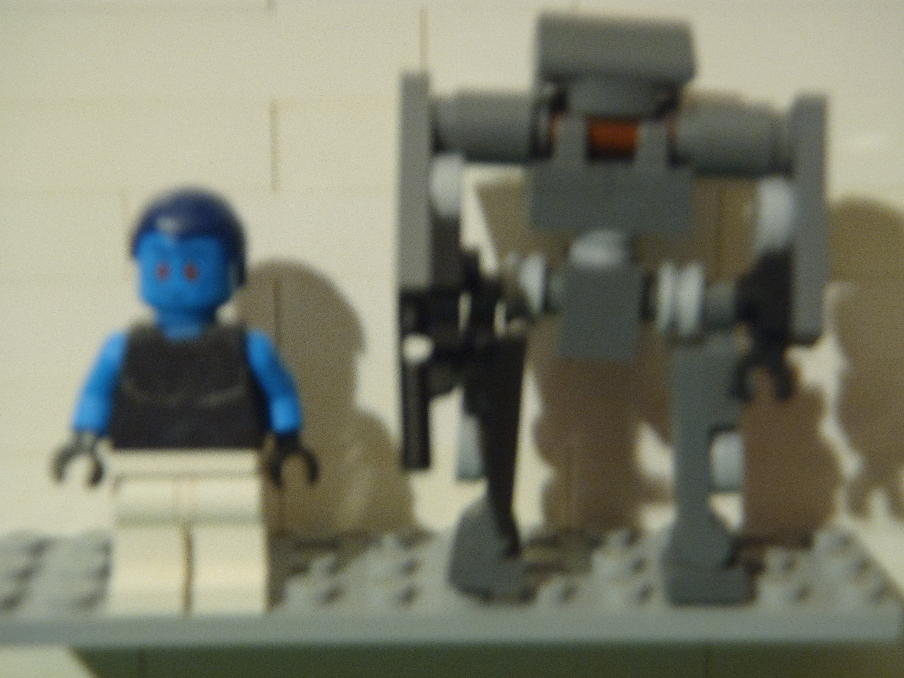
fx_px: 1906
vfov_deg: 20.2
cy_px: 339
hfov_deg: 26.7
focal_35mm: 73
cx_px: 452
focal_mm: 13.18
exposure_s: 1/2
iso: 250
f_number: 4
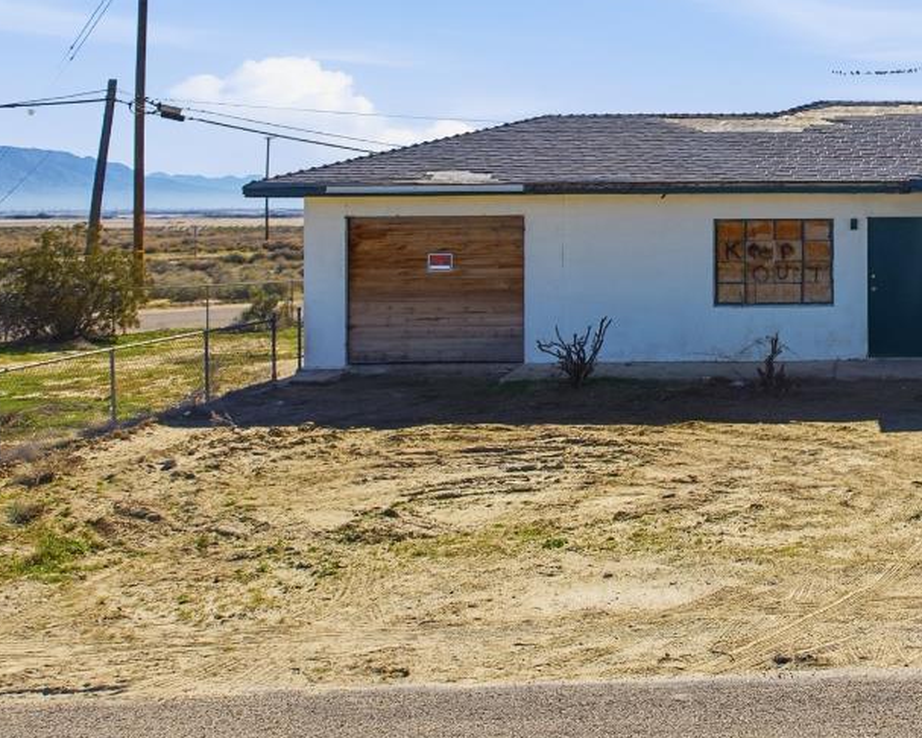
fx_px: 1392
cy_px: 188
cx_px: 872
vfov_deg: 29.3
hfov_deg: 34.1
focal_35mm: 51
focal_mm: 8.4
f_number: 2.8
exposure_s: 1/6400
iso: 100
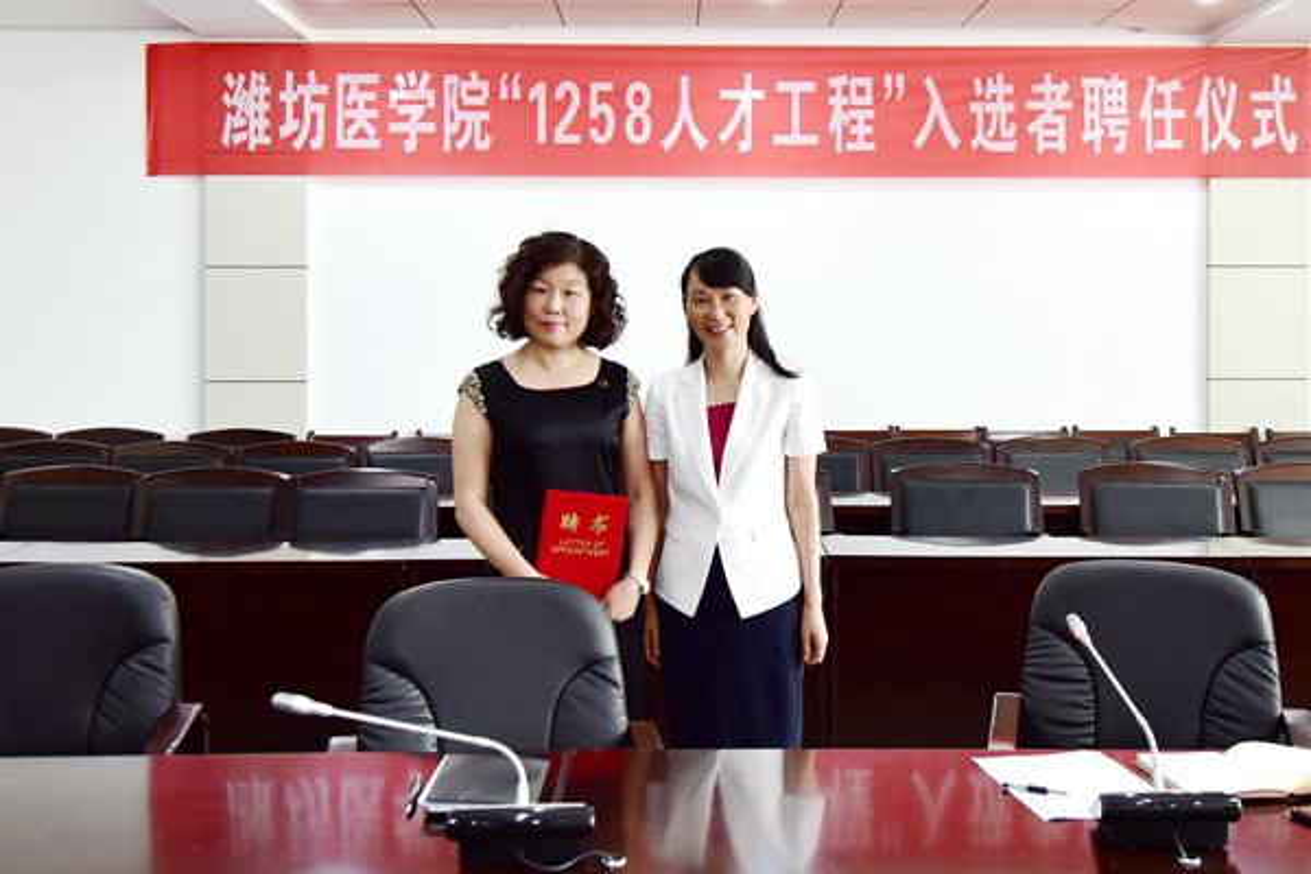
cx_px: 656
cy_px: 437
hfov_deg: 86.9
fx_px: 692
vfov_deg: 64.6
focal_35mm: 19
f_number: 4.5
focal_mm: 19
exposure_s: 1/80
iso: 800
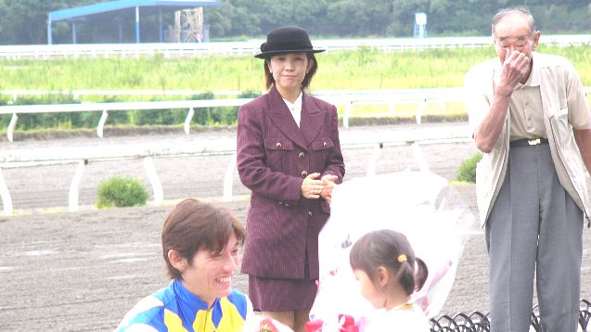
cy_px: 161
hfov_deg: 10.4
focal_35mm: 208
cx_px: 296
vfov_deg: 5.8
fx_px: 3259
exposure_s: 1/50
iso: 50
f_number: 2.8
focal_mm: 31.6
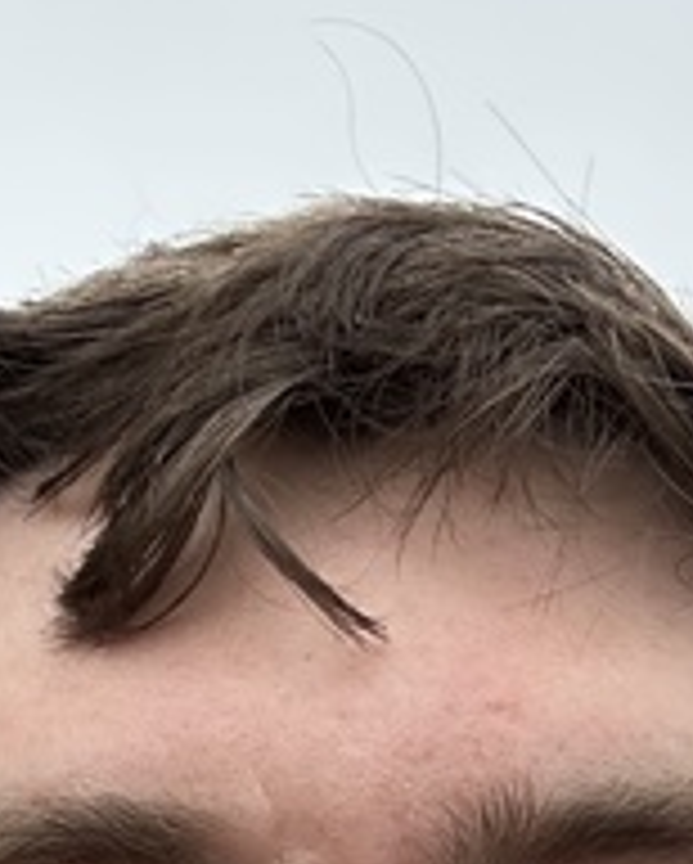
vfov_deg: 17.6
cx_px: 396
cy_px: 945
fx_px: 2688
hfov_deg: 14.7
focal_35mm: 105
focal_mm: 2.69
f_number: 1.9
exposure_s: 1/105
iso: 80
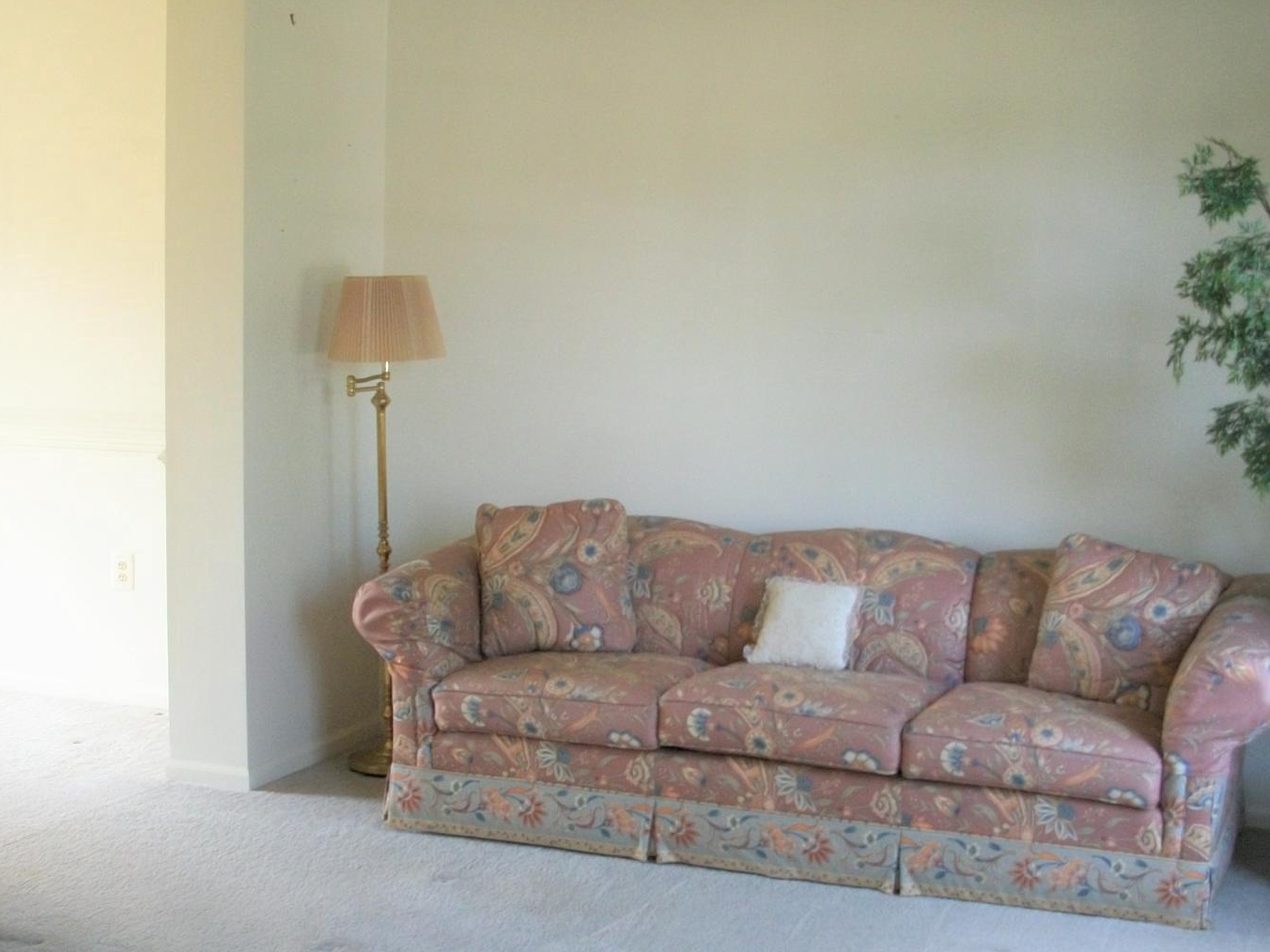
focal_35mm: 53
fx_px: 1944
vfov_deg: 27.4
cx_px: 678
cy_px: 637
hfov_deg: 36.2
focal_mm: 6.3
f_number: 3.1
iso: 160
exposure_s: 1/25
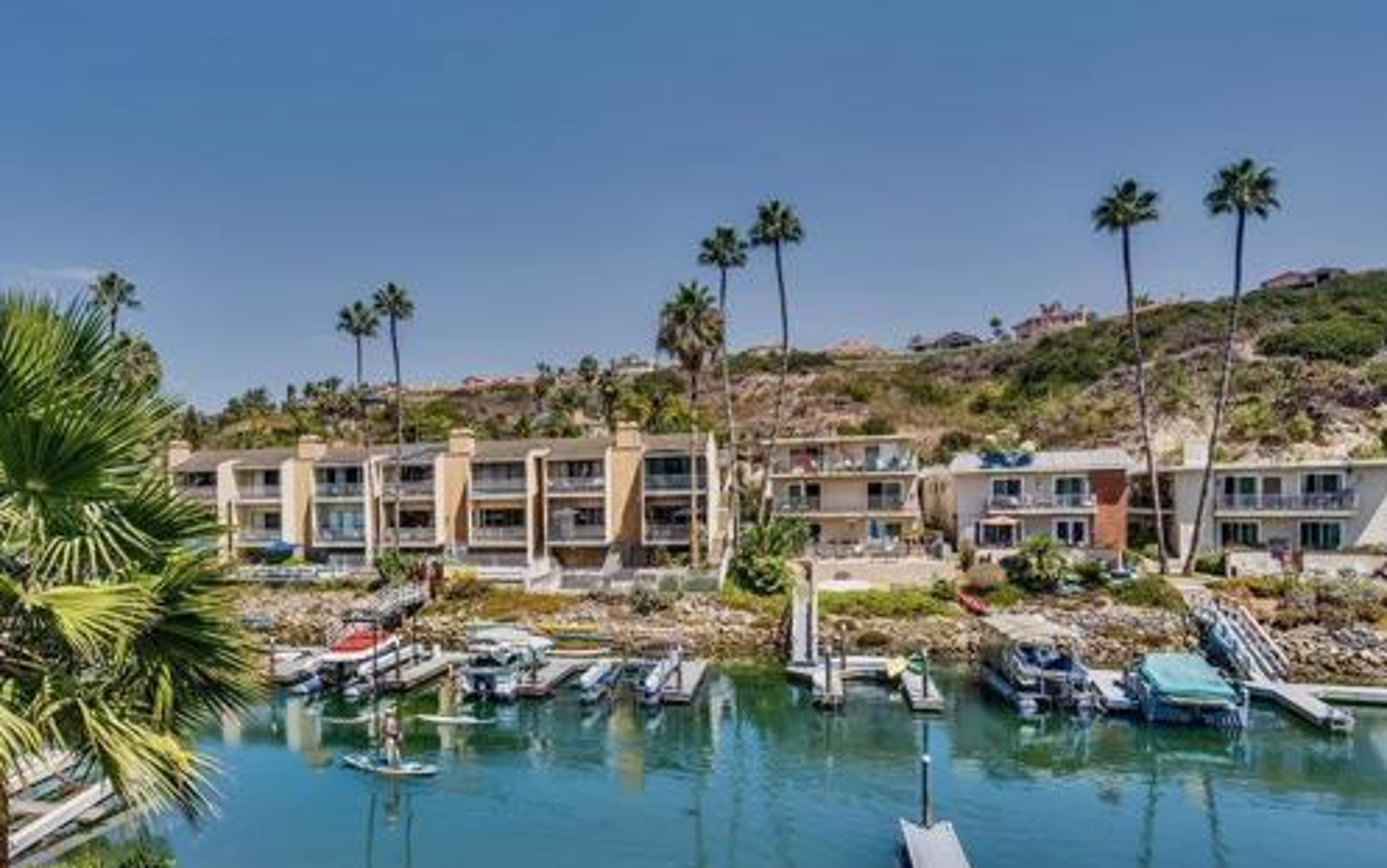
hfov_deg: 81.3
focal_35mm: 21
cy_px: 498
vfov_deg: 57.1
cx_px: 555
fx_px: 794
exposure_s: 1/500
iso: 100
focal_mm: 16
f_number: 5.6
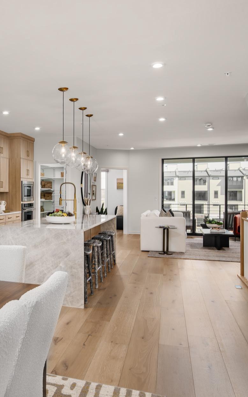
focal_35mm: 32
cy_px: 218
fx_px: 346
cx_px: 15
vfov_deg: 59.5
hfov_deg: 36.4
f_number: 9
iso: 200
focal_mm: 19
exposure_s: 1/200
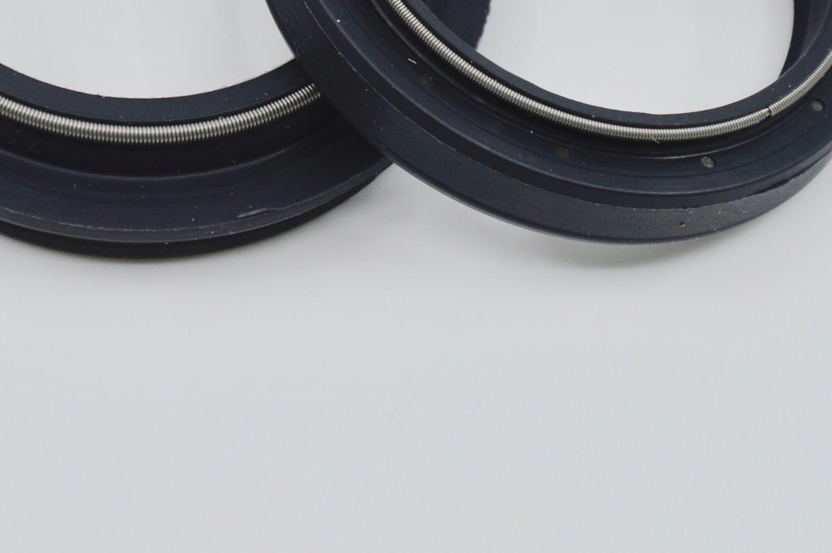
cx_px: 373
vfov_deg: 3.6
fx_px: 8896
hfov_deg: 5.4
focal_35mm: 385
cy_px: -59
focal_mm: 105
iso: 100
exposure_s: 1/160
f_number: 6.3
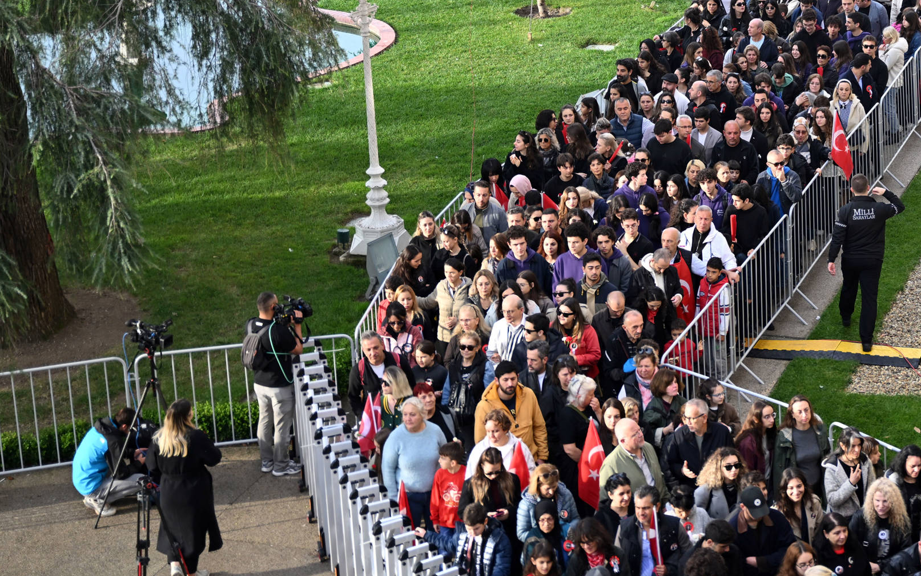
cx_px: 835
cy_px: -20
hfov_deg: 22.2
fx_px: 2284
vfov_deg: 14.1
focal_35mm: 91
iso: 125
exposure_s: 1/250
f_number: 2.8
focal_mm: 45
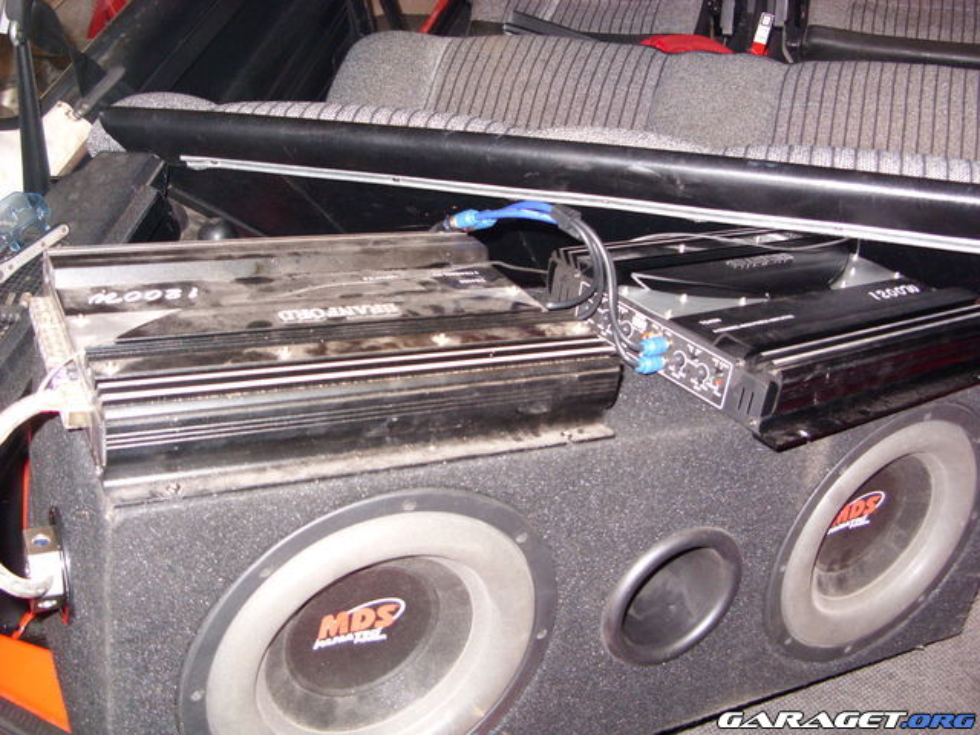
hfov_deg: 49.0
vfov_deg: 37.7
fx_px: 1076
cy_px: 368
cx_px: 490
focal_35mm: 38
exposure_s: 1/30
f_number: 2.8
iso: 200
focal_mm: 6.3
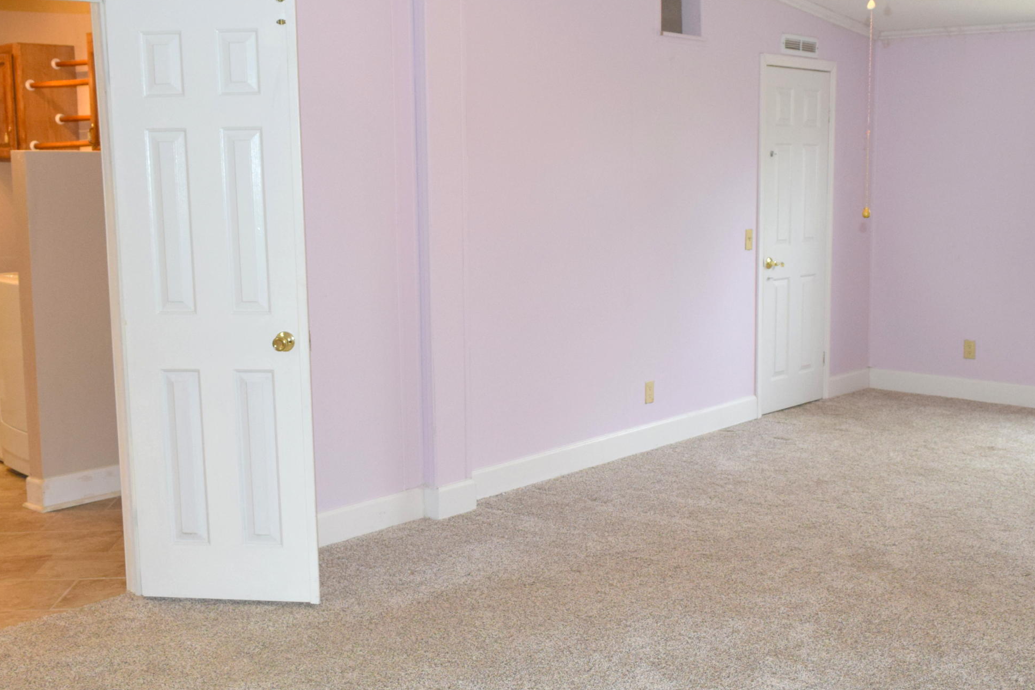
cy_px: 336
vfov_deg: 31.9
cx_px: 568
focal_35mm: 42
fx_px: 1207
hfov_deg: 46.3
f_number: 5.6
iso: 800
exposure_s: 1/125
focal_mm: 18
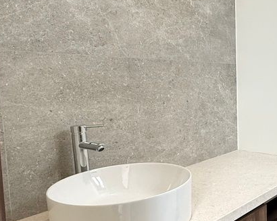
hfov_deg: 40.0
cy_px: 110
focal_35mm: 40
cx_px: 280
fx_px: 328
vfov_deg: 37.3
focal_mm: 2.22
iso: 320
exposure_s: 1/120
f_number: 2.2
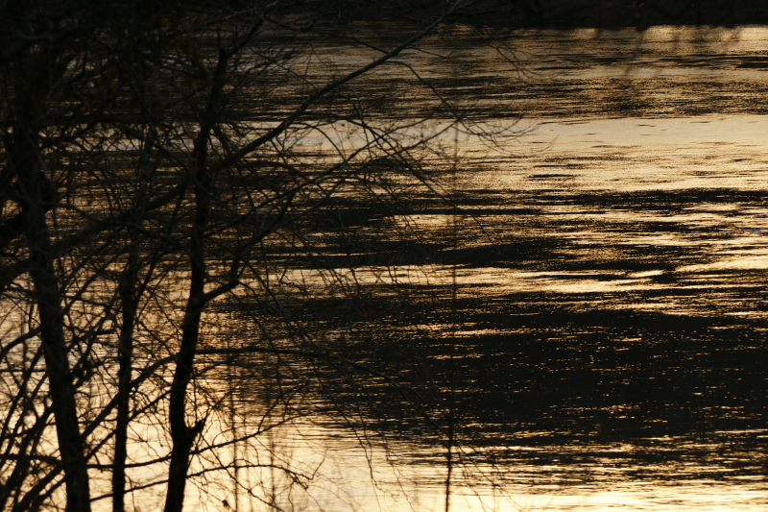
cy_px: 256
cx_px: 384
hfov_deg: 6.9
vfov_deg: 4.6
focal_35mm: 300
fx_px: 6398
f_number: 5
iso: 250
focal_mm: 200
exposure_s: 1/500
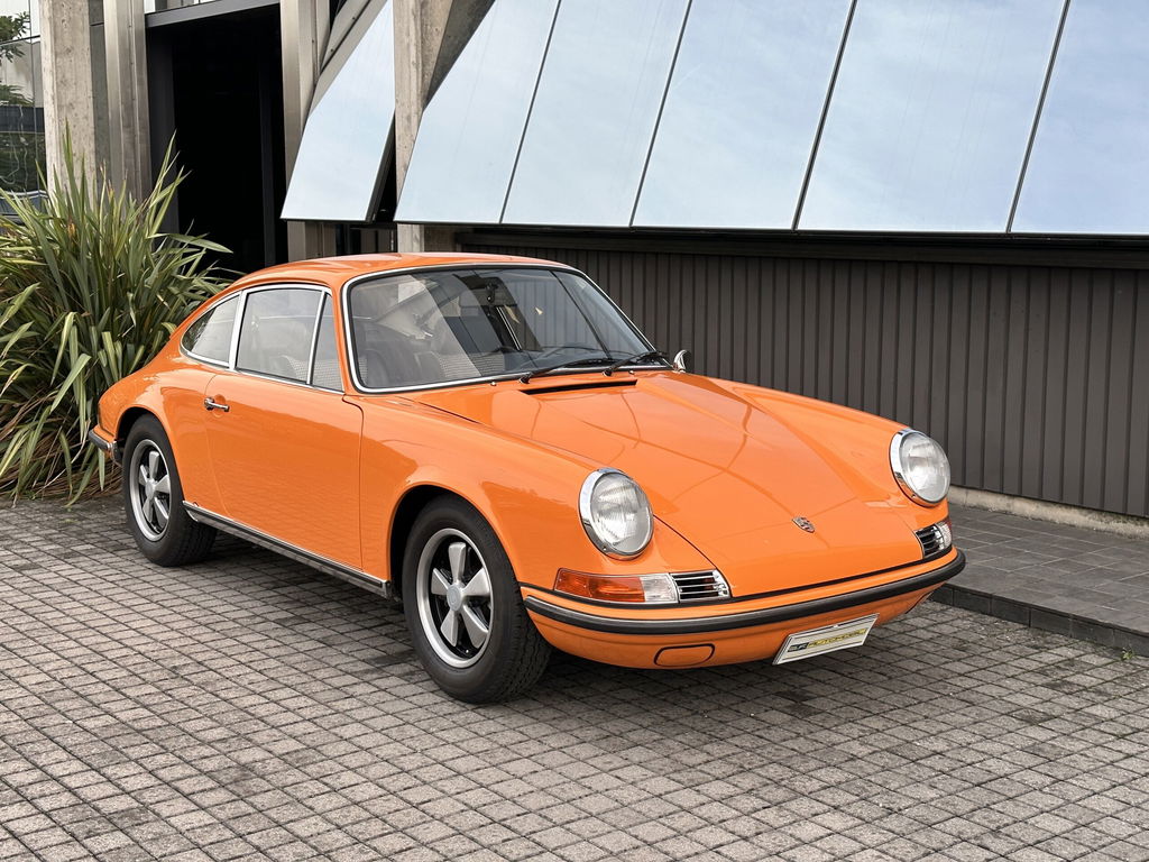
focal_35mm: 48
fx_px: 1593
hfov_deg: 39.7
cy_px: 431
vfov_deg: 30.3
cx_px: 574
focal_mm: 6.86
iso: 64
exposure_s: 1/319
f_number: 1.78
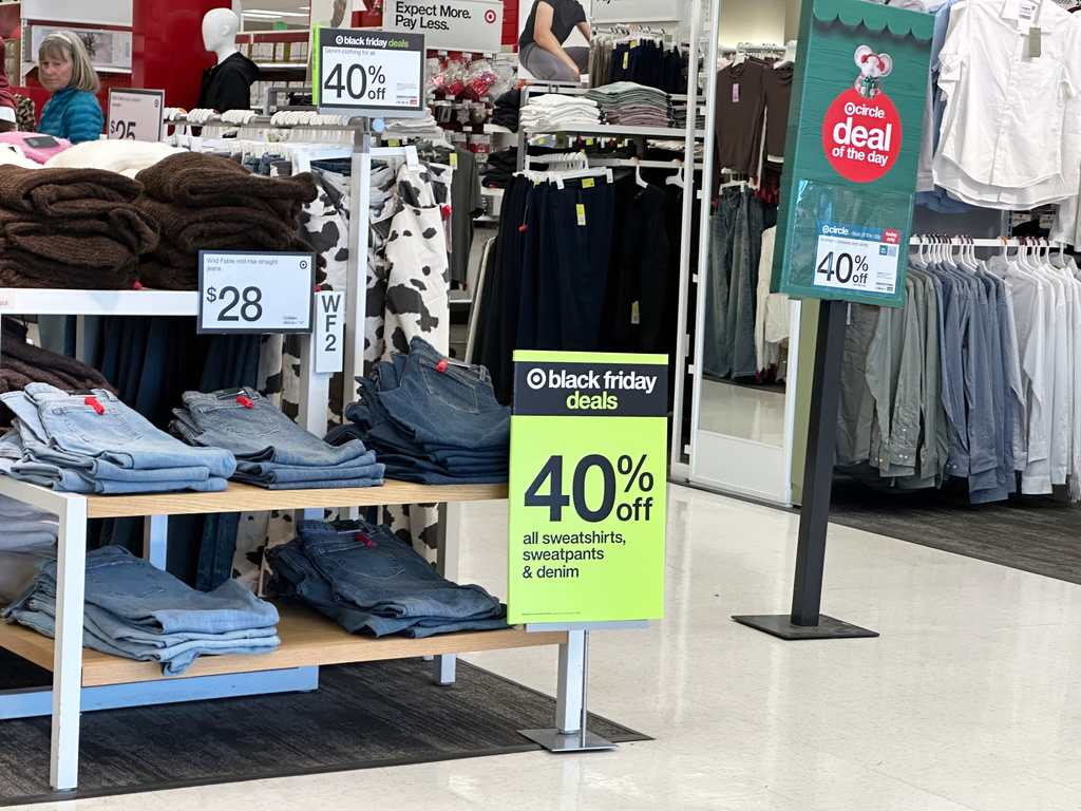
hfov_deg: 25.3
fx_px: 2405
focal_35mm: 77
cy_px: 406
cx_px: 540
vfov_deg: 19.1
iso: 200
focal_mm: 9
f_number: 2.8
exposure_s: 1/99
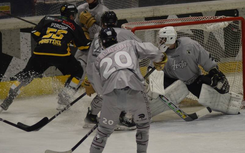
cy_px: 75
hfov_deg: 6.3
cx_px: 147
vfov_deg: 4.0
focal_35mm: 332
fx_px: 2217
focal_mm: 170
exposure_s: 1/500
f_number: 4.5
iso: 1800
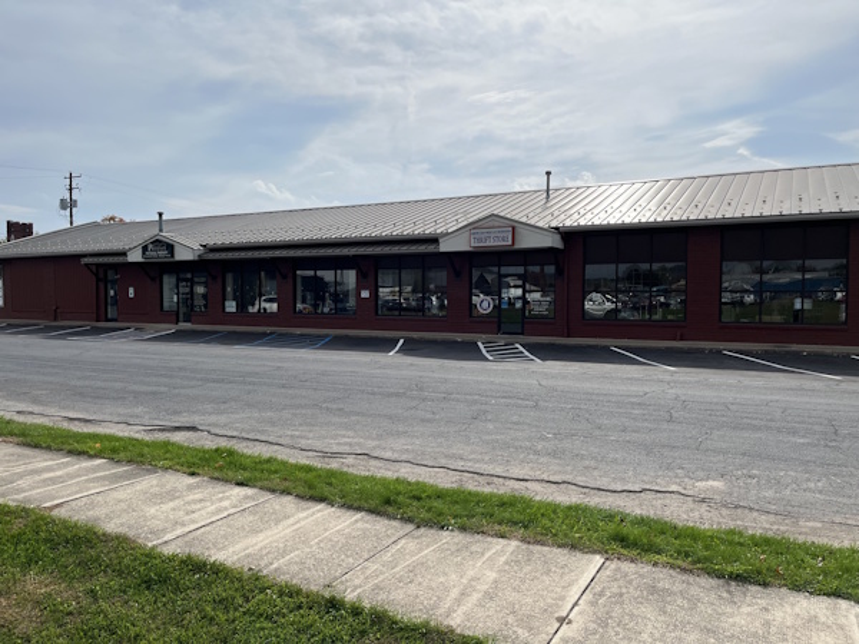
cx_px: 430
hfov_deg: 67.3
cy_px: 322
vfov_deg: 53.1
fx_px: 645
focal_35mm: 26
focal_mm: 5.1
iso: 50
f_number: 1.6
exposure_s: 1/9091
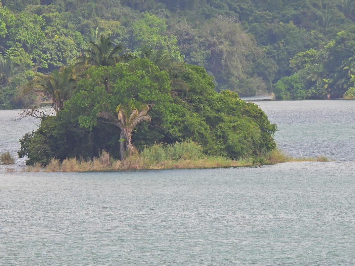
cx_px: 204
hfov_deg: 2.5
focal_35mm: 787
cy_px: 132
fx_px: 8072
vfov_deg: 1.9
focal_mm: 116
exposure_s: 1/500
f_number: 5.6
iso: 110
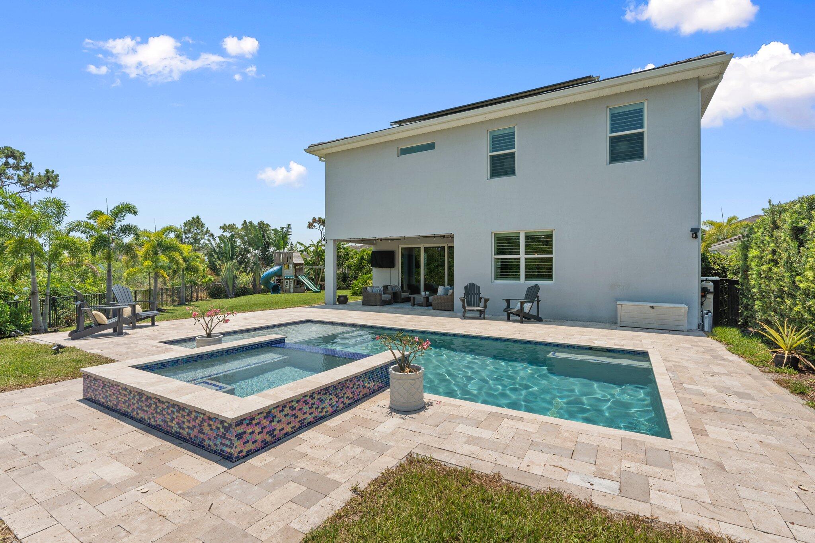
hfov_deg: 95.0
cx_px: 408
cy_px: 272
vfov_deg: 72.0
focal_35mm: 16
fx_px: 373
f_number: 9
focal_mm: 16.5
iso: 100
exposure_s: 1/100
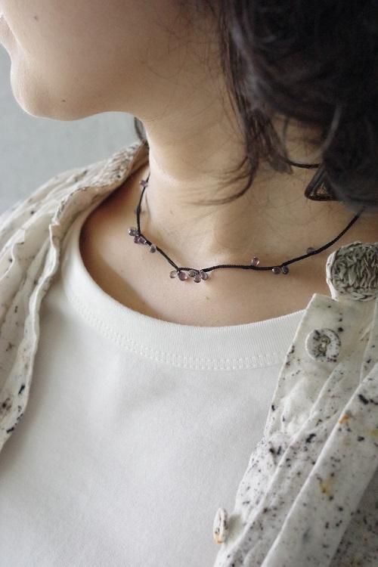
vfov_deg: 38.2
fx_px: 819
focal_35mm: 52
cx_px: 189
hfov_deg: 26.0
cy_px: 284
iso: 12800
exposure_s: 1/500
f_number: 8
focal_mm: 35
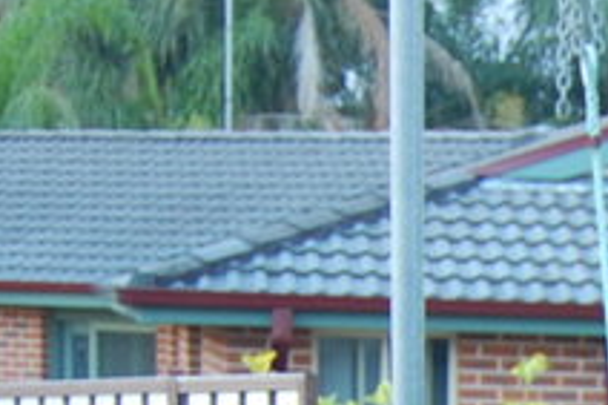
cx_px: 1167
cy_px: 834
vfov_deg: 7.0
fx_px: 3173
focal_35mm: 188
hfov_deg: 10.2
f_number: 4.5
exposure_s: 1/80
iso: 400
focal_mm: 26
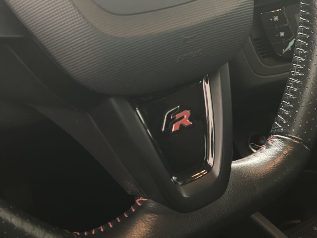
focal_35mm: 77
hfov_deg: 25.3
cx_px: 158
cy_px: 119
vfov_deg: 19.1
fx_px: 705
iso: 400
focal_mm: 9
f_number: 2.8
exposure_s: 1/16
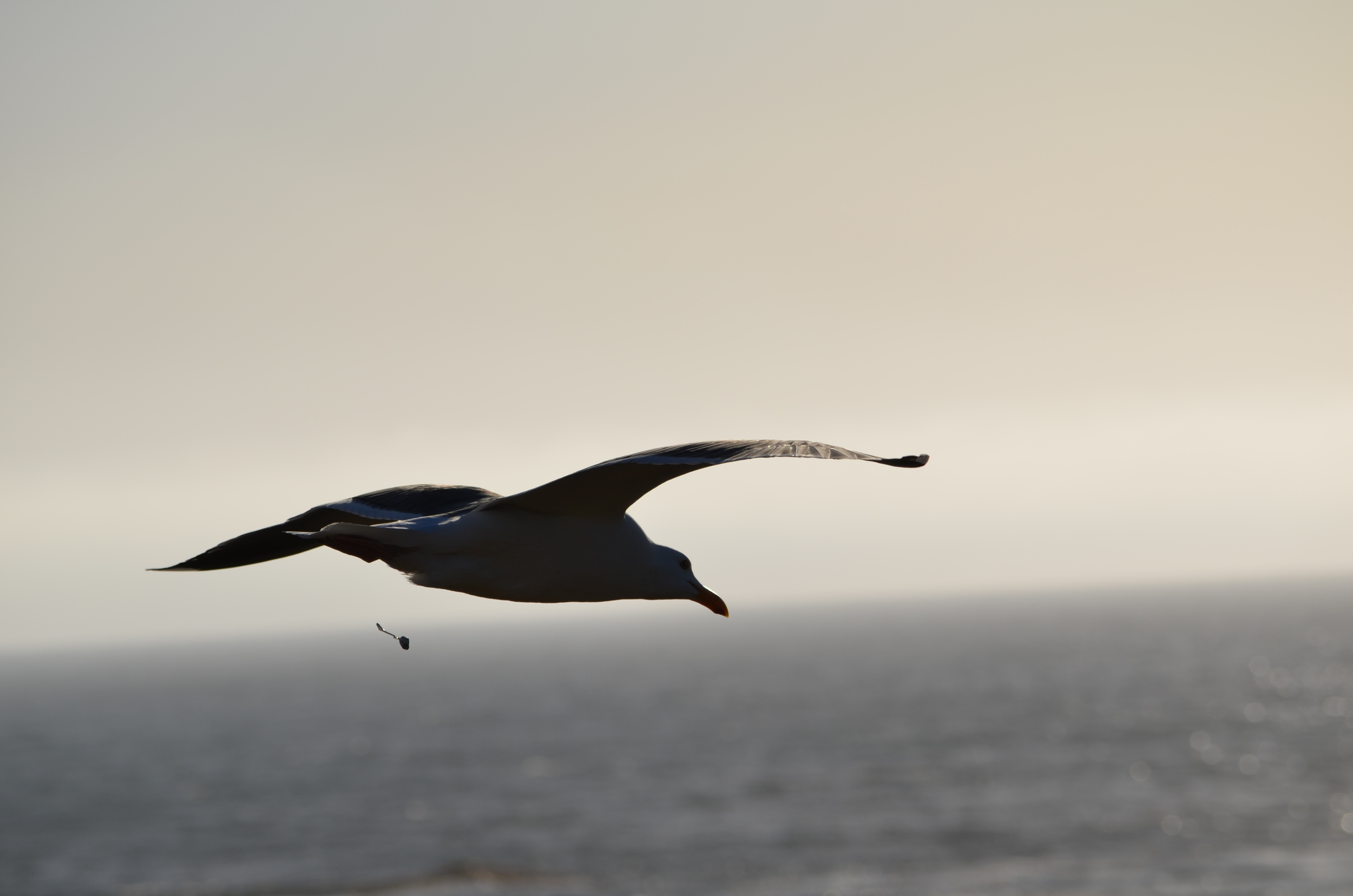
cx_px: 676
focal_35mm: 262
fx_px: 9845
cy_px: 448
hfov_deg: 7.9
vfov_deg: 5.2
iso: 100
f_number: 8
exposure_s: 1/1000
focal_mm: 175
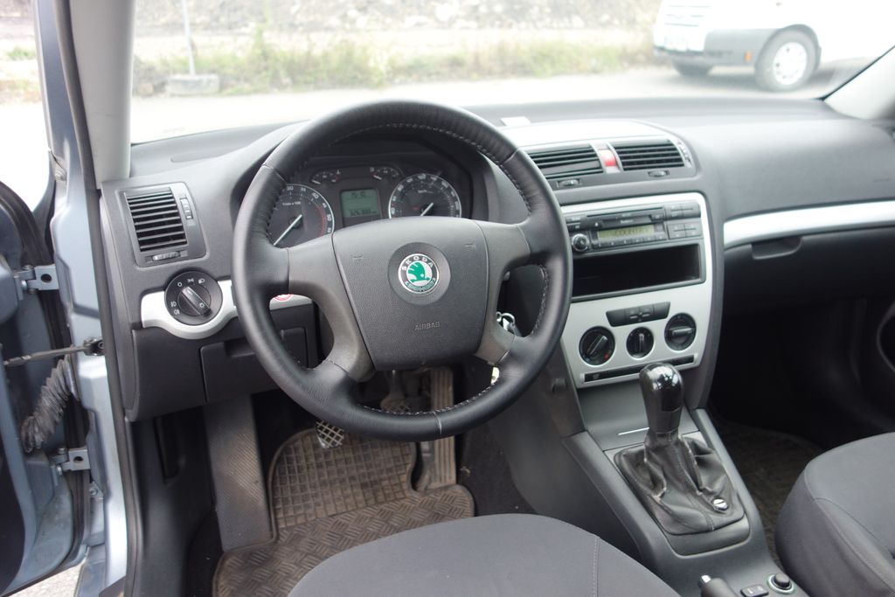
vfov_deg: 46.4
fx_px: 696
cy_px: 298
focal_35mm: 28
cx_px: 448
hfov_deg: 65.5
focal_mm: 10.4
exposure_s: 1/160
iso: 125
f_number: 1.8
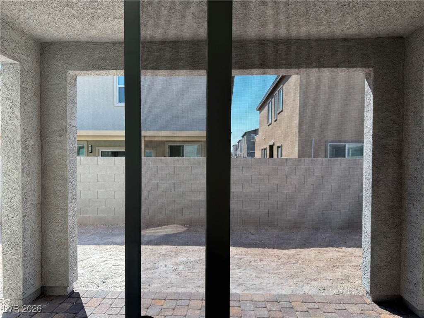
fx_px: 294
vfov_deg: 56.8
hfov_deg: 71.6
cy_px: 159
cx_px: 212
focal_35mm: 24
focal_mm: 6.76
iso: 80
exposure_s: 1/1172
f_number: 1.78
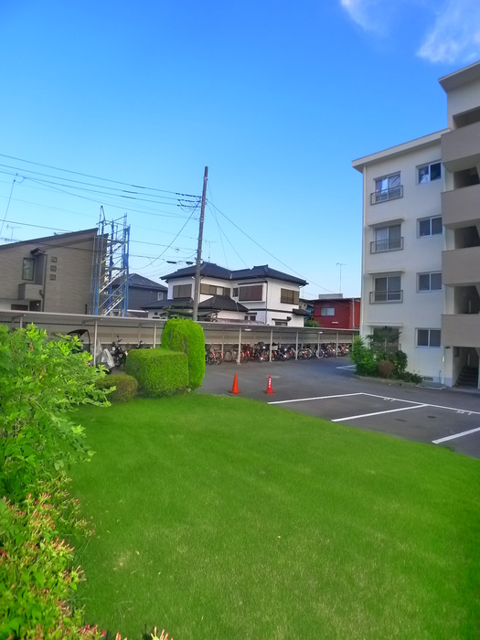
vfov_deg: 71.6
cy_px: 320
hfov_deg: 56.8
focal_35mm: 24
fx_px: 444
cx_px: 240
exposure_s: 1/125
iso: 400
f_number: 2.5
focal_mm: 5.1
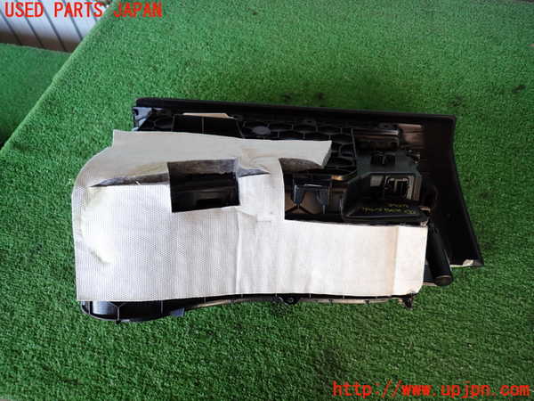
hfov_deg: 69.4
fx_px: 386
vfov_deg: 54.9
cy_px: 200
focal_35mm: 25
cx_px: 267
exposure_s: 1/60
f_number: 2
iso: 100
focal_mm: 4.5
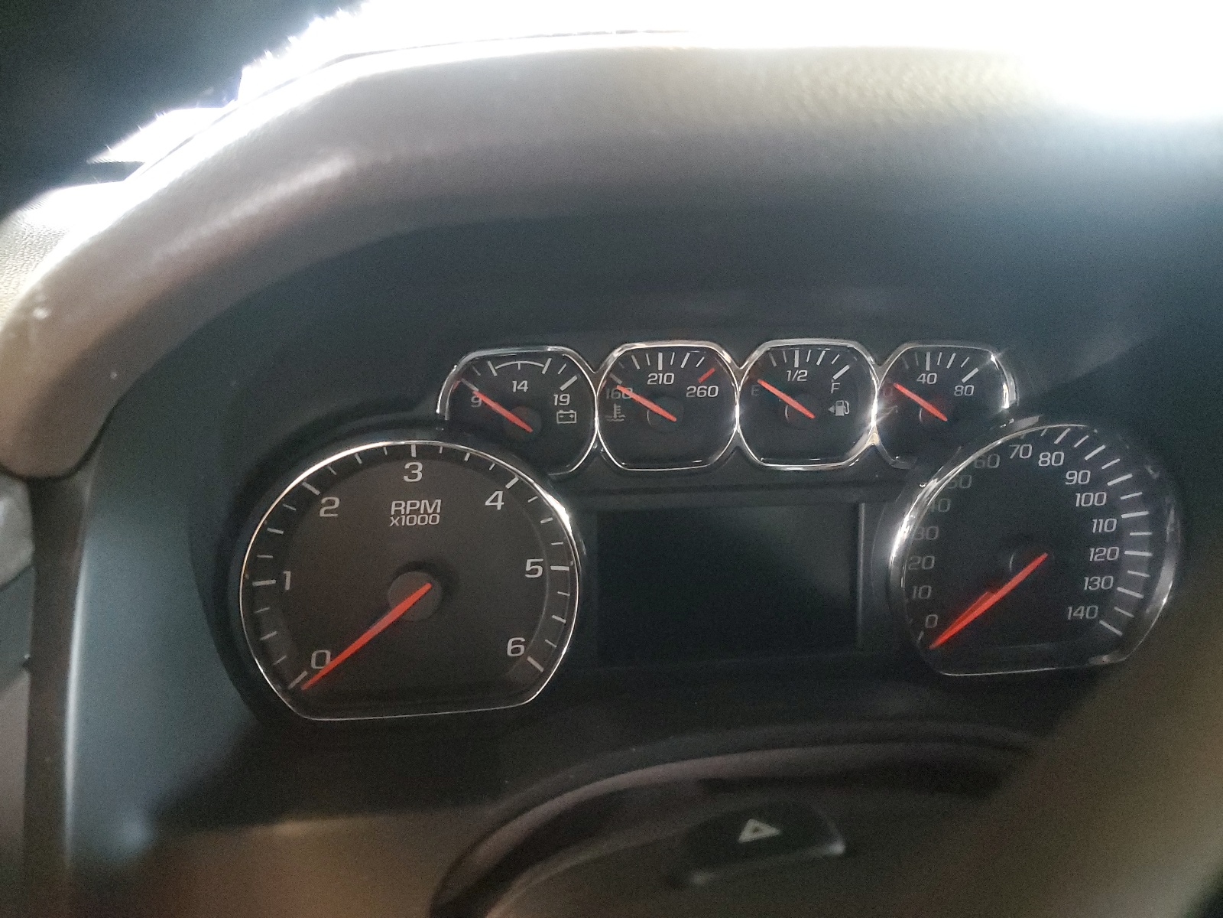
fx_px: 919
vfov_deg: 53.1
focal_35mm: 26
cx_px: 612
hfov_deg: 67.3
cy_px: 459
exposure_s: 1/15
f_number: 1.5
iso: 966
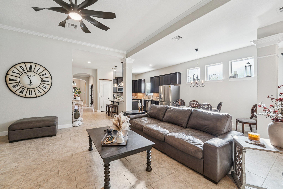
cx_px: 142
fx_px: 110
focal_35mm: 14
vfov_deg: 81.2
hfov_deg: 104.3
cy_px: 94
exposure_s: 1/15
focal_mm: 14
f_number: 8
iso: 400
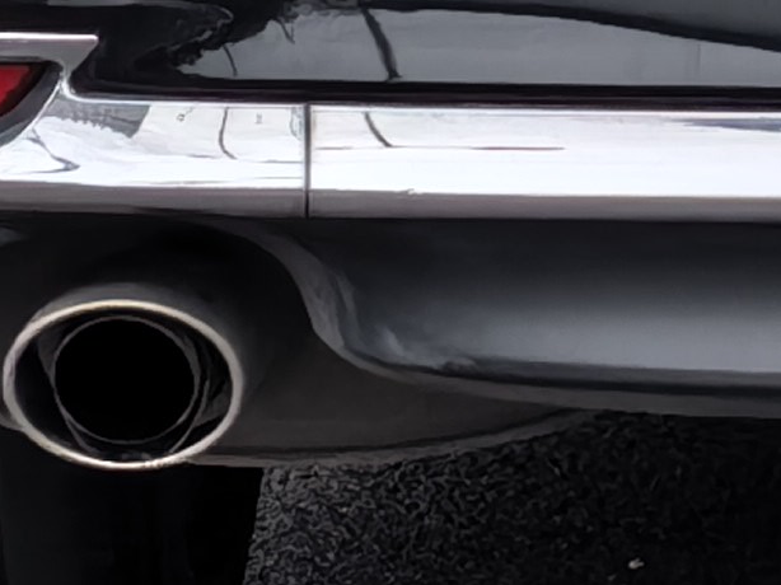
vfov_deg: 3.0
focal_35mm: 487
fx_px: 10983
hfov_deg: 4.0
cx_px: 1506
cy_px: -692
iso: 100
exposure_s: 1/282
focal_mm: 6.98
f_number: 1.4
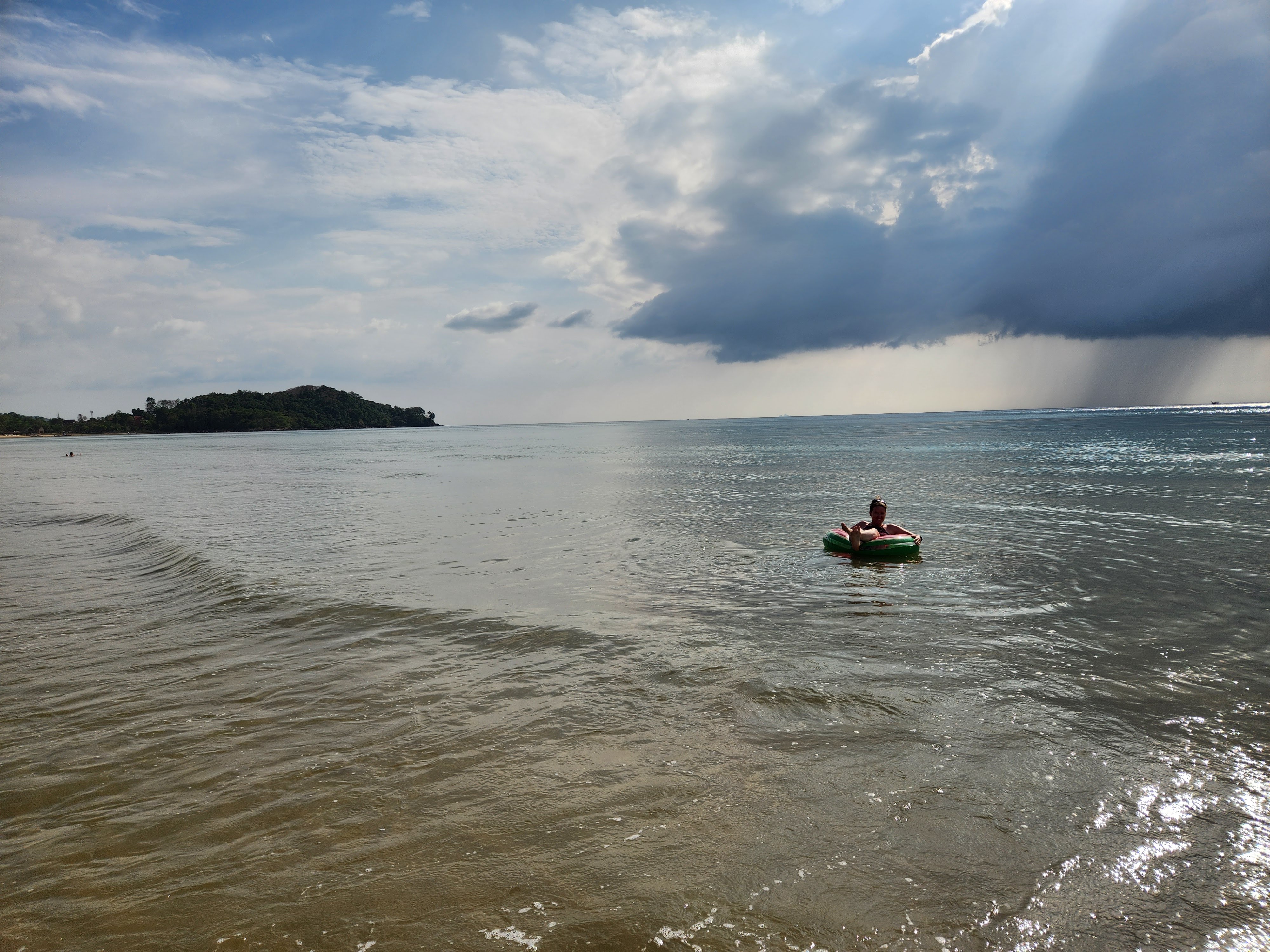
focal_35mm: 23
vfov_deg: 58.9
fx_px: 844
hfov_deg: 73.9
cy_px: 476
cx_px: 635
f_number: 1.8
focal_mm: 5.4
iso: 20
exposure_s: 1/3798
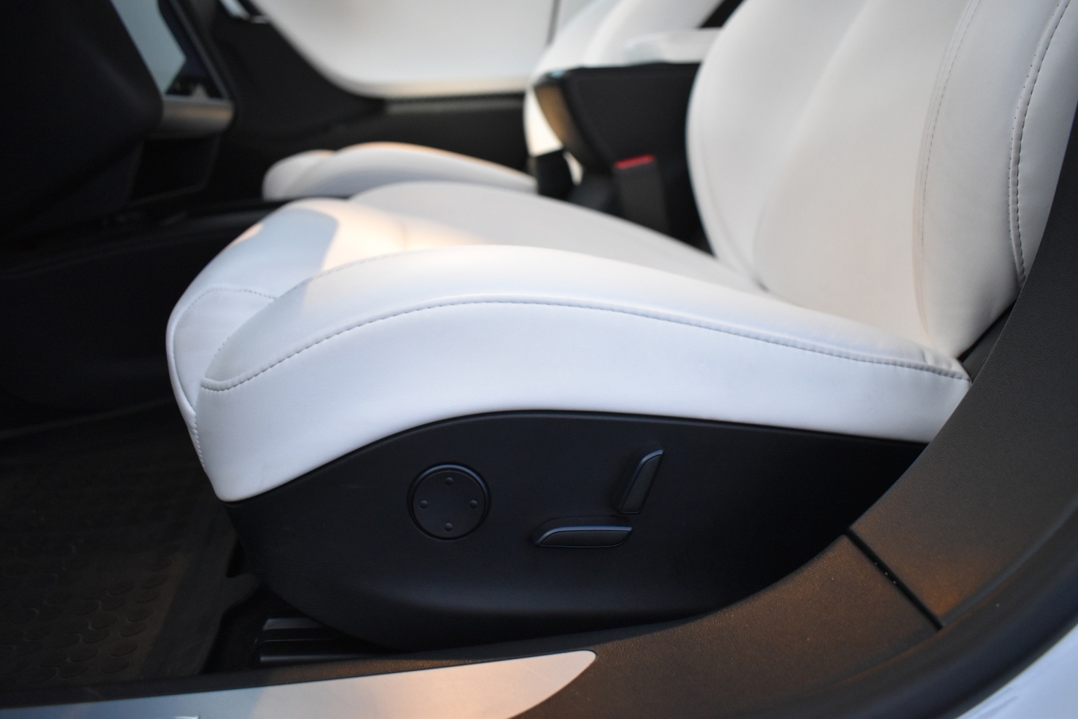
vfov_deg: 47.9
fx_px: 808
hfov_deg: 67.4
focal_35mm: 27
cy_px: 360
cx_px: 539
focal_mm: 18
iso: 2000
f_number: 3.5
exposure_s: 1/60
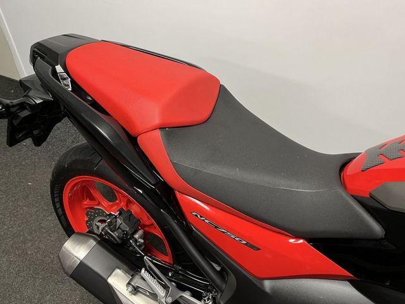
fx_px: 304
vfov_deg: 53.1
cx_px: 202
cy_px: 152
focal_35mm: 26
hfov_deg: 67.3
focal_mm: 5.1
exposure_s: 1/50
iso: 125
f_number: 1.6
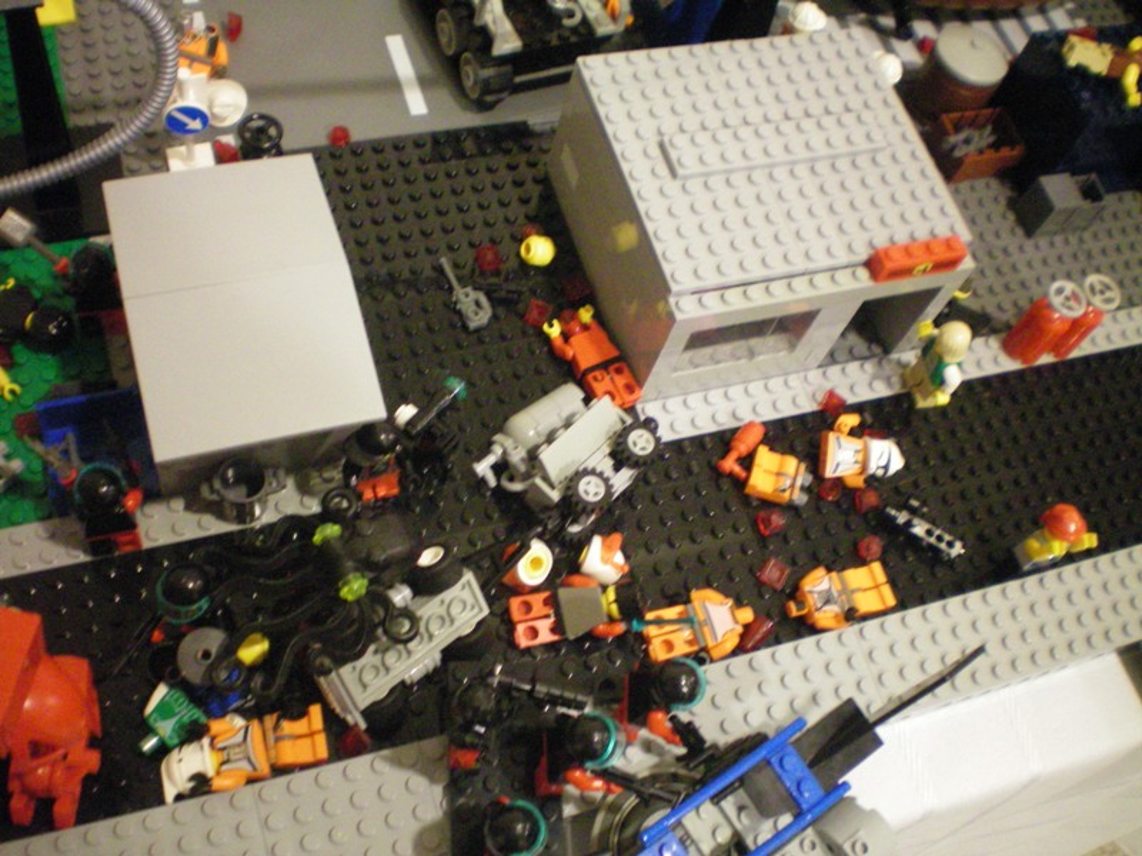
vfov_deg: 37.7
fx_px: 1254
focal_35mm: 38
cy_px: 428
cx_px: 571
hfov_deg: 49.0
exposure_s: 1/10
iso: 400
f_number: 3.1
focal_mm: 6.3
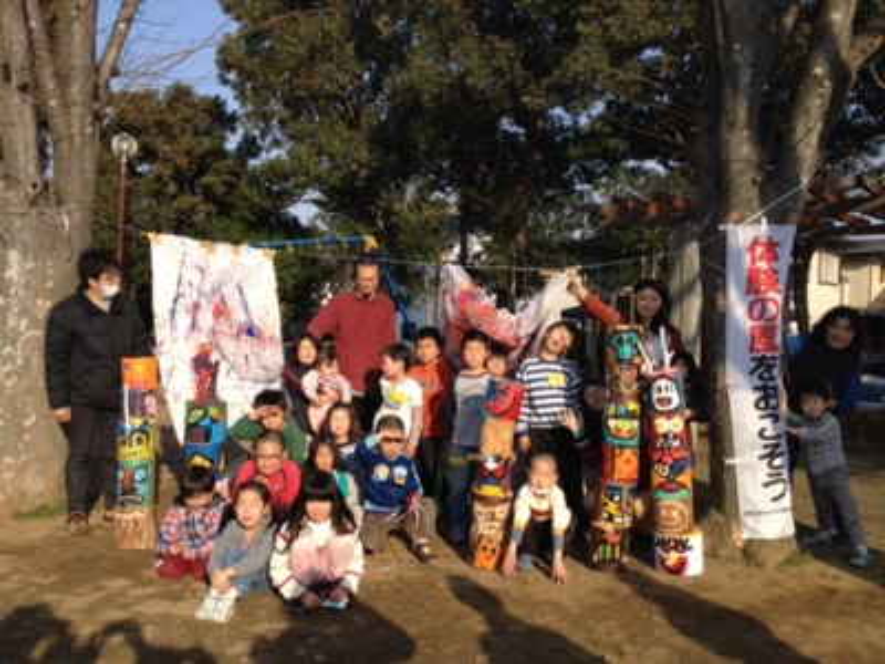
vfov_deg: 40.7
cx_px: 442
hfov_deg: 52.6
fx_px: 895
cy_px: 332
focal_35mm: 35
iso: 50
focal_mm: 4.28
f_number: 2.4
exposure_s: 1/1126
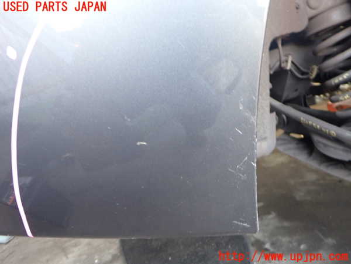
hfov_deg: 60.0
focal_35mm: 30
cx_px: 176
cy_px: 132
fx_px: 304
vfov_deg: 46.8
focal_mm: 5.4
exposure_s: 1/30
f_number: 2.3
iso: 320
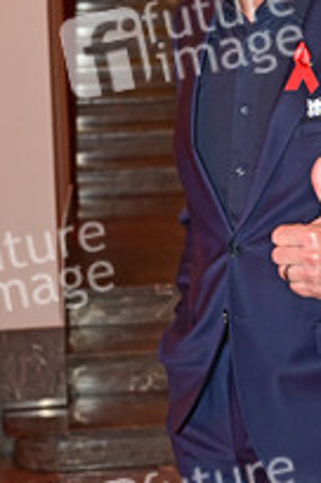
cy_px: 160
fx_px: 1127
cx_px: 250
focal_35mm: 84
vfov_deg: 24.1
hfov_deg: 16.1
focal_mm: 43
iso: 1600
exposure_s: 1/200
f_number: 5
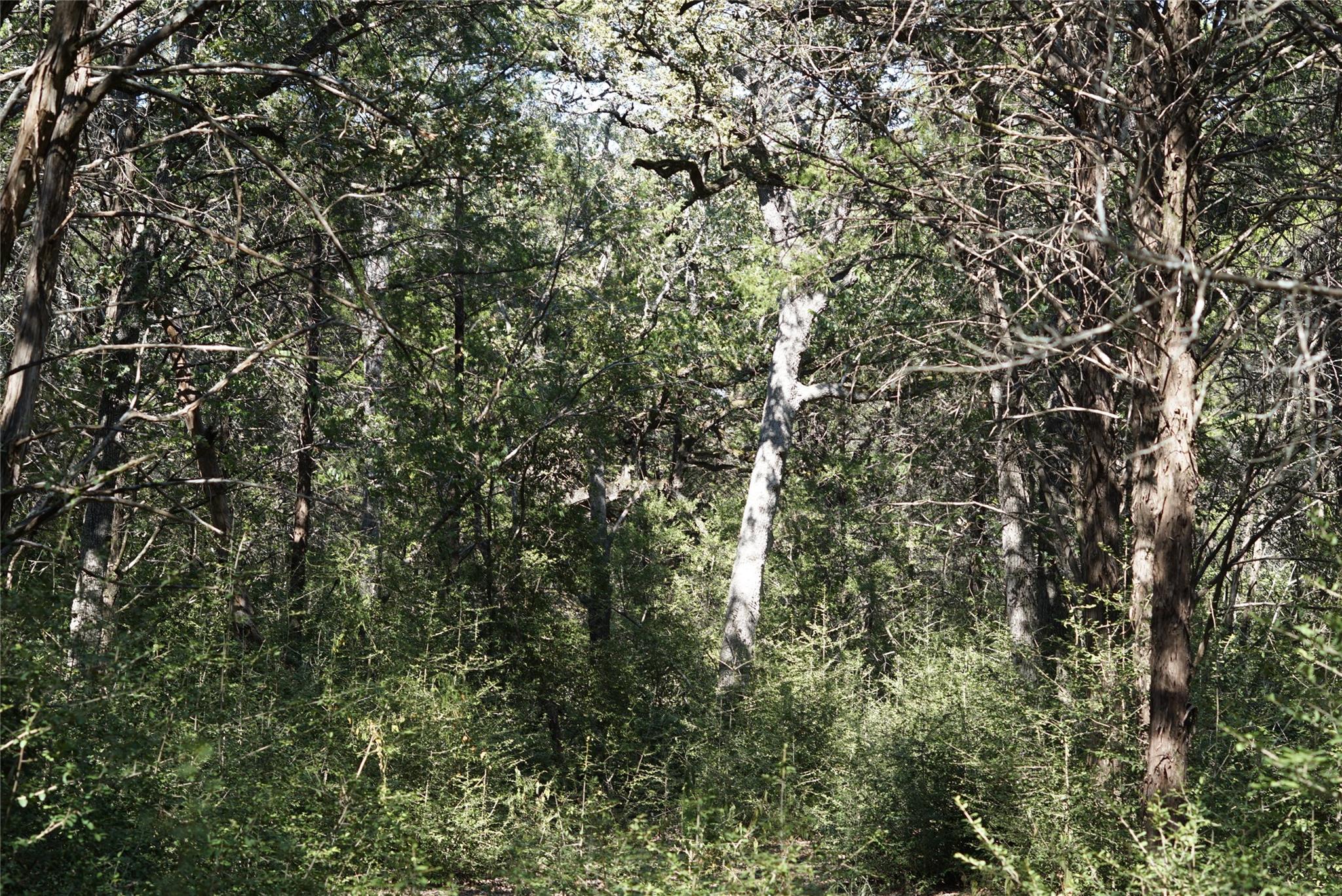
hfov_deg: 27.0
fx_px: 2797
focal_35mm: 75
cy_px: 448
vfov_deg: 18.2
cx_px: 671
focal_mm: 50
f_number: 4
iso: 100
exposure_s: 1/160
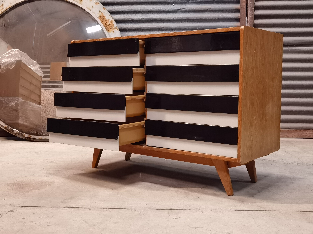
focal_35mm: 43
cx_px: 156
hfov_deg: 43.9
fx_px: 389
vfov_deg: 33.6
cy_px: 117
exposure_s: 1/20
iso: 1250
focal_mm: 6.71
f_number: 1.9
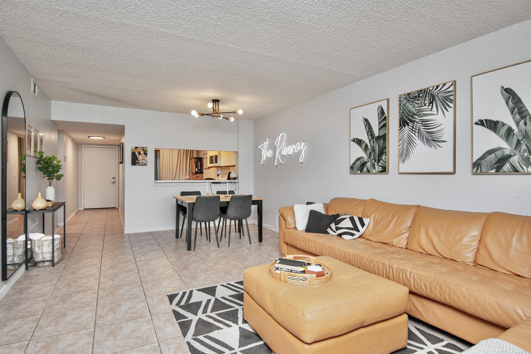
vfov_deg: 64.6
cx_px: 253
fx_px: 280
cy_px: 174
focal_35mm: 19
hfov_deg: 86.8
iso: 800
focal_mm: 12
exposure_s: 1/80
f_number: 4.8
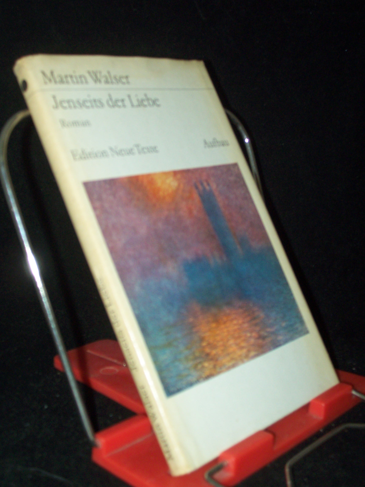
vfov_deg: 36.2
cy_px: 244
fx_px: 745
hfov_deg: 27.5
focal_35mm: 53
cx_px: 182
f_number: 3.2
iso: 160
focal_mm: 8.7
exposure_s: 1/80
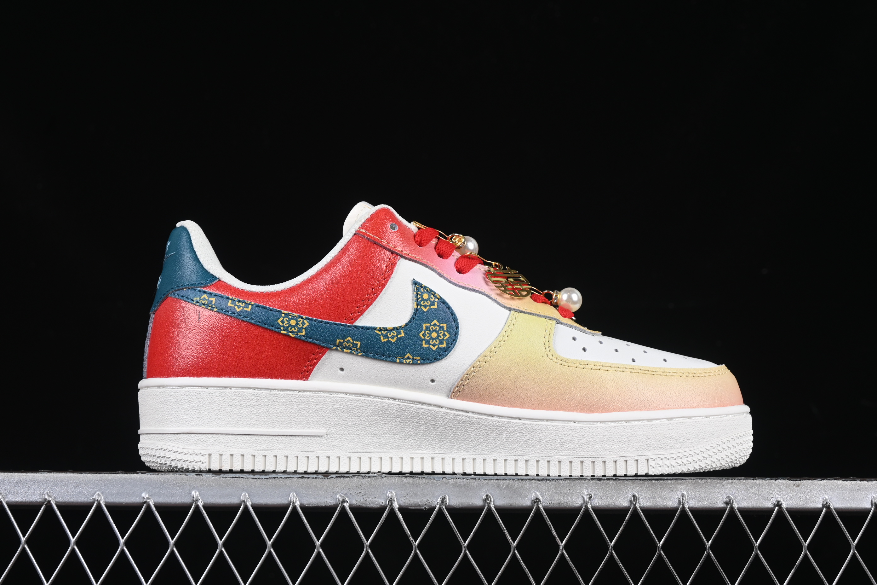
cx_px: 438
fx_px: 1827
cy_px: 292
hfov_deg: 27.0
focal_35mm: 75
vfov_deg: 18.2
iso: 160
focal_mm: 50
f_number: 8
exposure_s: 1/80
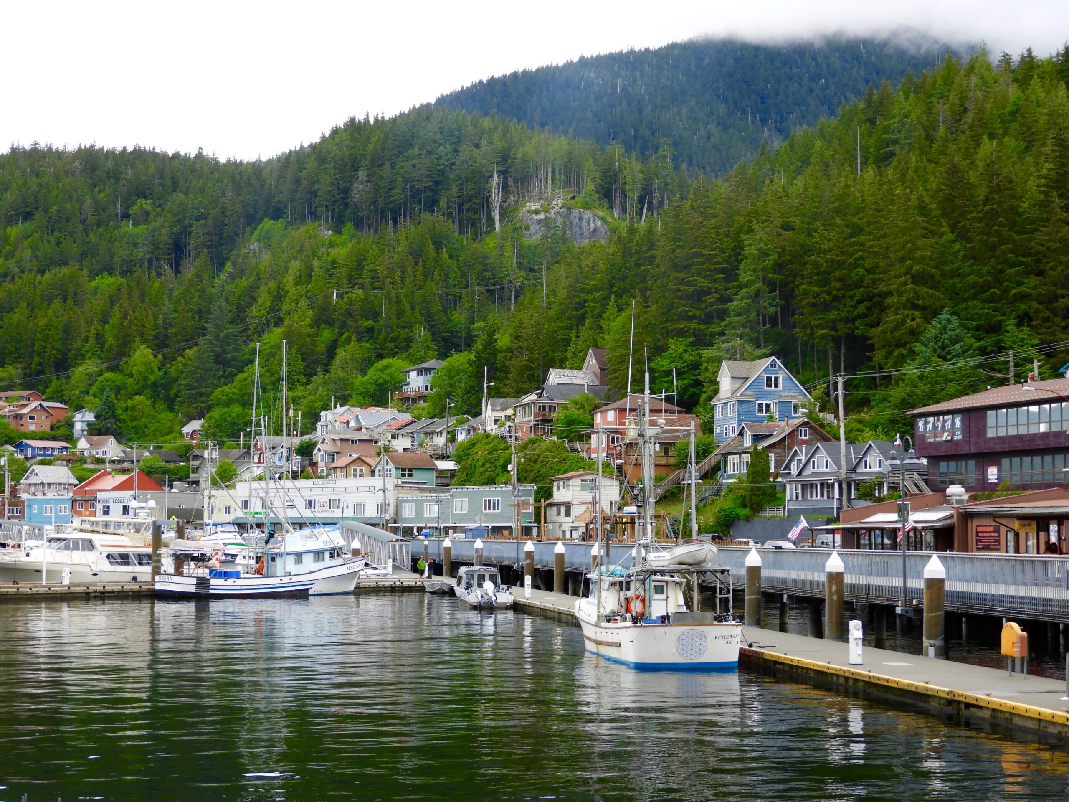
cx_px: 534
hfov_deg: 32.2
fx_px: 1853
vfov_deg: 24.4
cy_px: 401
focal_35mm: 60
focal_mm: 10.7
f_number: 4.2
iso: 100
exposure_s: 1/125
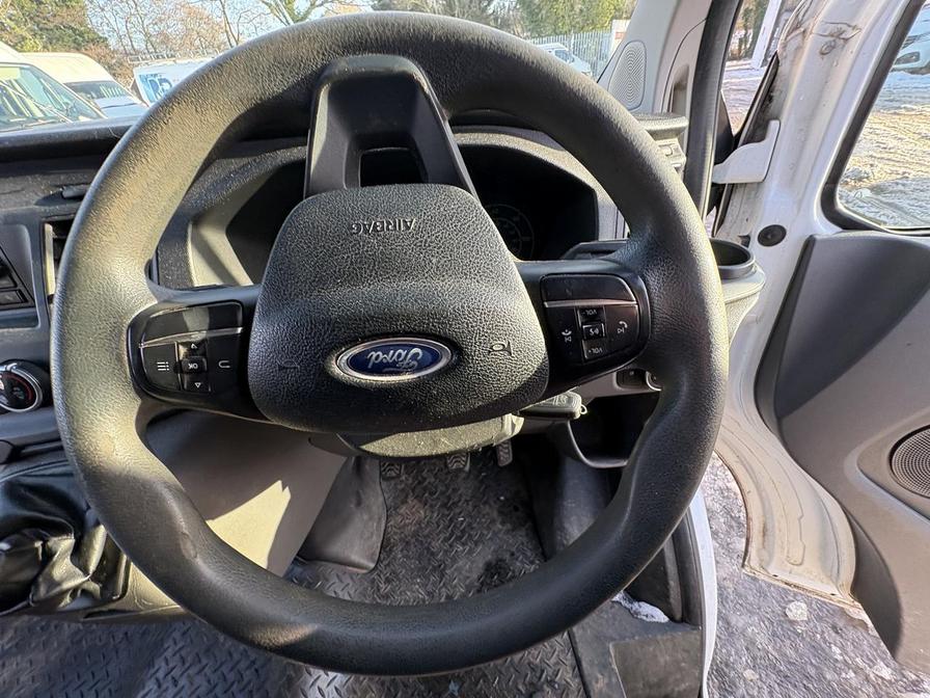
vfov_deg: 85.7
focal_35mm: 14
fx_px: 376
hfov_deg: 102.1
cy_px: 349
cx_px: 465
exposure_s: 1/99
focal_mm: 2.22
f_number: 2.2
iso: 160
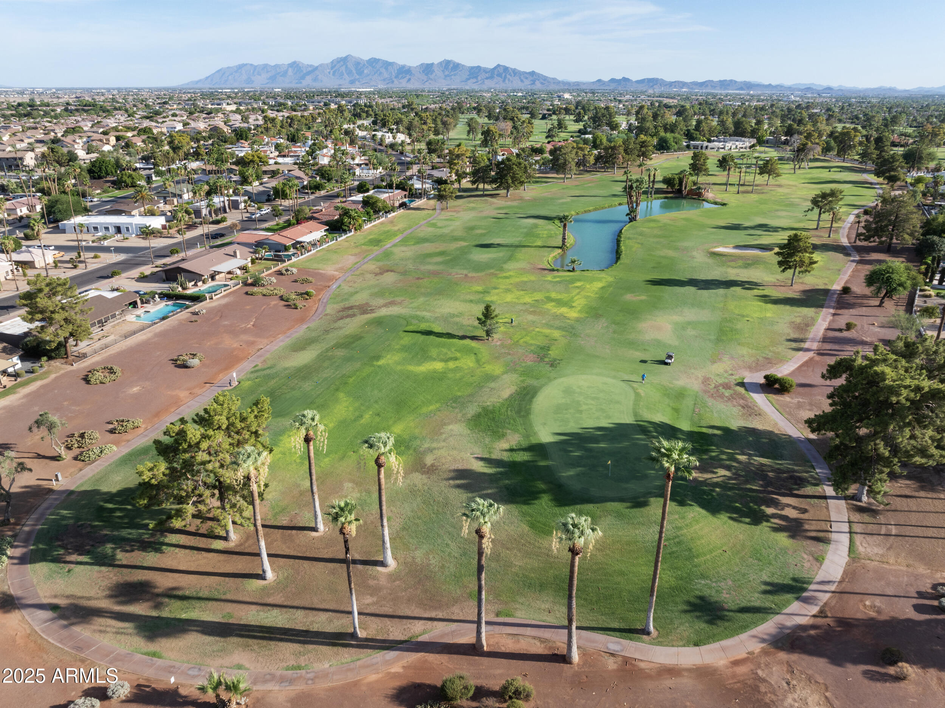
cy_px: 354
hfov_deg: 71.6
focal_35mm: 24
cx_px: 472
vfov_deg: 56.8
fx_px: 655
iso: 100
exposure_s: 1/120
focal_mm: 12.29
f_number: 8
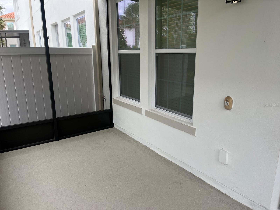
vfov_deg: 53.1
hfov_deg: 67.3
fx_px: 210
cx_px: 140
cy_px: 105
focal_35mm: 26
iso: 50
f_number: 1.6
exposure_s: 1/121
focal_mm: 5.1
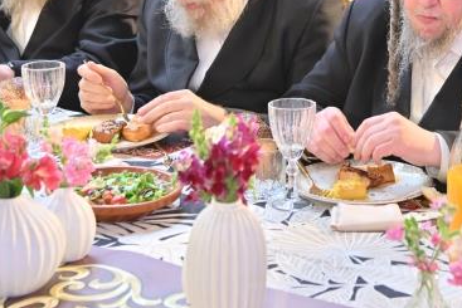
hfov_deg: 19.2
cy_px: -25
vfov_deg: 12.7
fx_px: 1361
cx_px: 313
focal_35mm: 106
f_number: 4
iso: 500
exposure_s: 1/100
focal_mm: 38
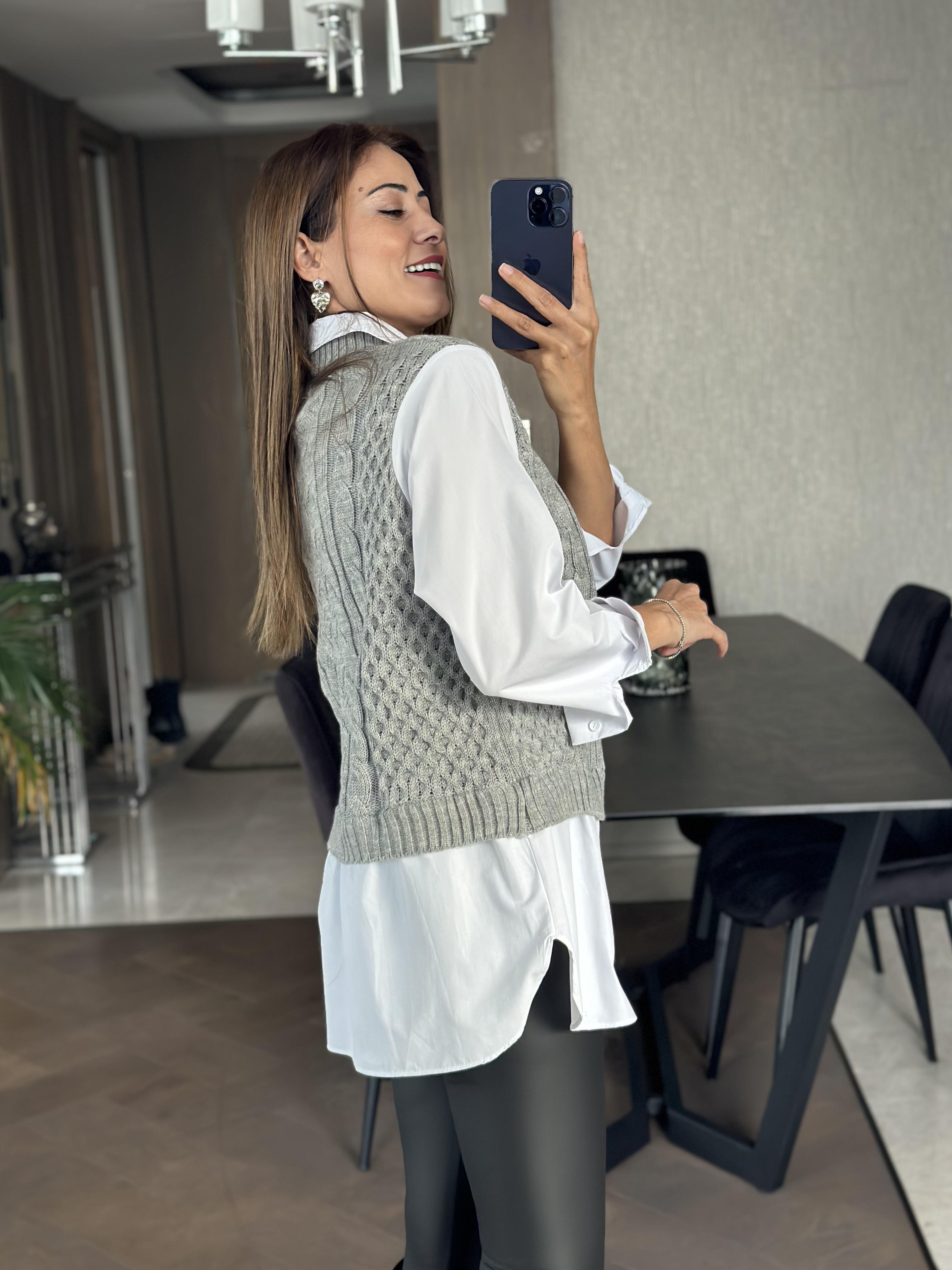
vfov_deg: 37.5
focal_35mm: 51
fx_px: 1870
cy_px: 613
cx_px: 467
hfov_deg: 28.6
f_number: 1.78
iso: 125
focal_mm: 6.86
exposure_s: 1/75
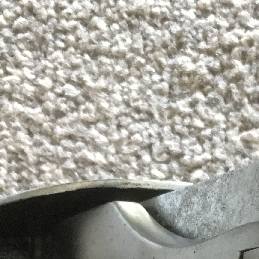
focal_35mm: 92
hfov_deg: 18.6
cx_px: 228
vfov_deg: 17.7
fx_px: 779
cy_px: 336
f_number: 2.2
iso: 250
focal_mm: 4.15
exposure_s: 1/17
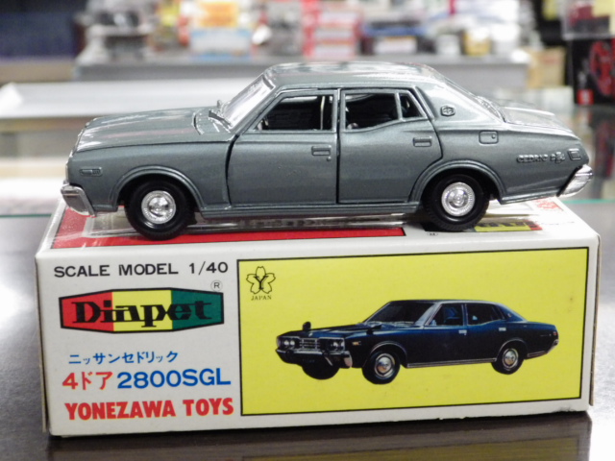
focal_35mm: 71
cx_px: 308
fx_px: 1261
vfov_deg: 20.7
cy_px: 230
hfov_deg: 27.4
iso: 800
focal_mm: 12.8
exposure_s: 1/30
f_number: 4.2
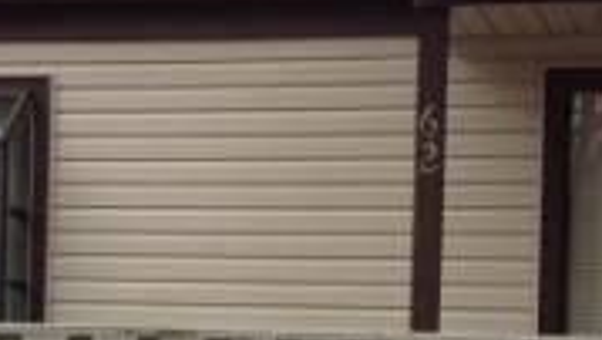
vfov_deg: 11.8
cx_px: 333
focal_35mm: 102
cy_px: 316
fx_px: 1629
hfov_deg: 20.9
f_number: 2.4
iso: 50
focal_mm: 4.28
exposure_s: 1/541
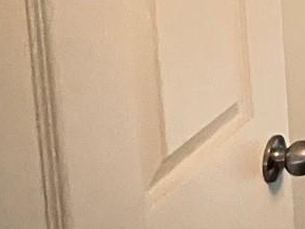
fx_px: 635
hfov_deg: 18.3
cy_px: -99
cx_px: 605
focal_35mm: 72
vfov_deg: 18.5
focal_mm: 1.57
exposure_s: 1/30
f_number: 1.8
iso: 2000
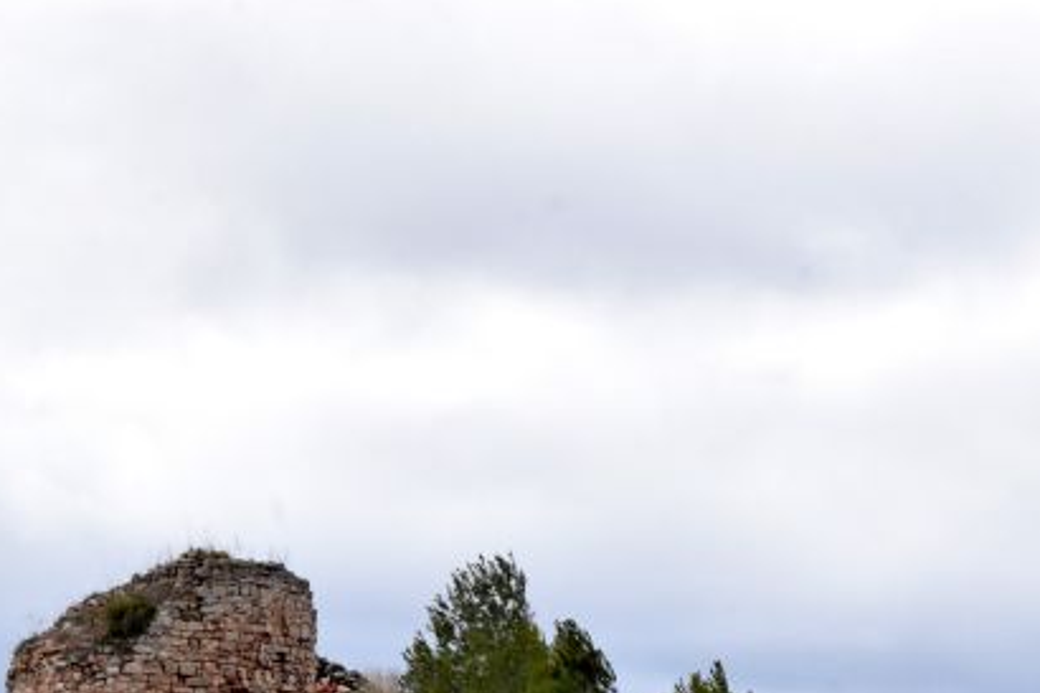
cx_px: 25
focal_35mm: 262
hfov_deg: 7.8
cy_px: 726
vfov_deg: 5.2
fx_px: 7565
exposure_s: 1/250
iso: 1600
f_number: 22
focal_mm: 70
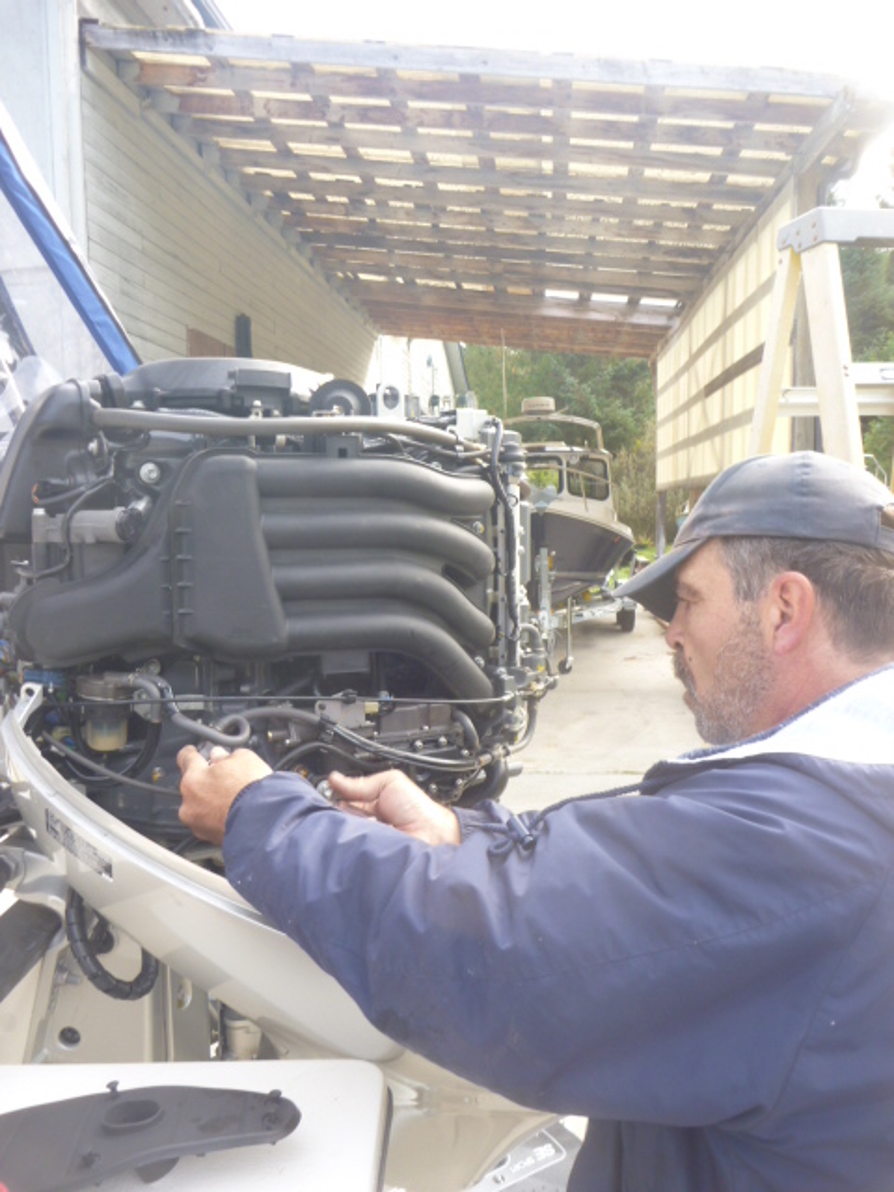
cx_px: 447
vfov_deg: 63.4
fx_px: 964
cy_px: 596
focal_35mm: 28
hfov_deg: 49.7
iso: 80
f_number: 3.3
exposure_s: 1/60
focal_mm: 4.9
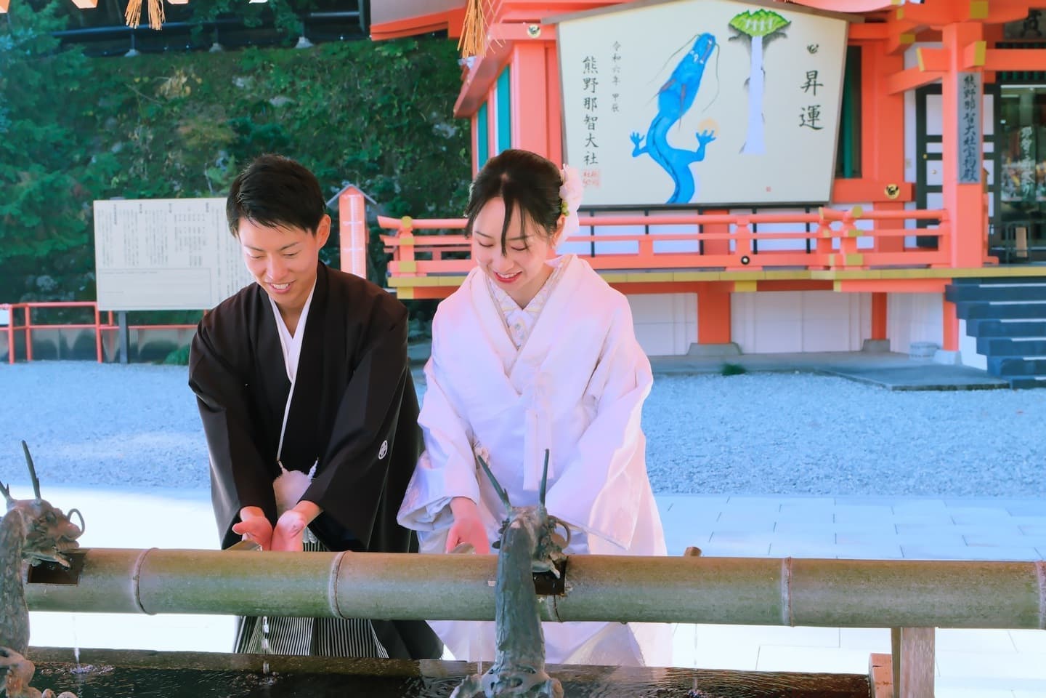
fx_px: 1366
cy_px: 349
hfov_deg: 41.9
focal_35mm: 47
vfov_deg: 28.6
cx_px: 523
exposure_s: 1/125
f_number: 7.1
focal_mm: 31
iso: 800
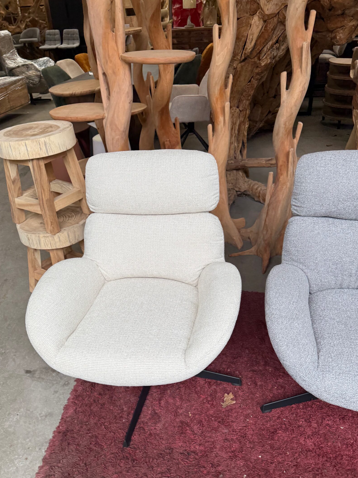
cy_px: 265
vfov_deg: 61.5
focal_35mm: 29
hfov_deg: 48.1
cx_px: 160
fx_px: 400
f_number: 1.78
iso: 64
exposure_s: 1/100
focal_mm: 6.76
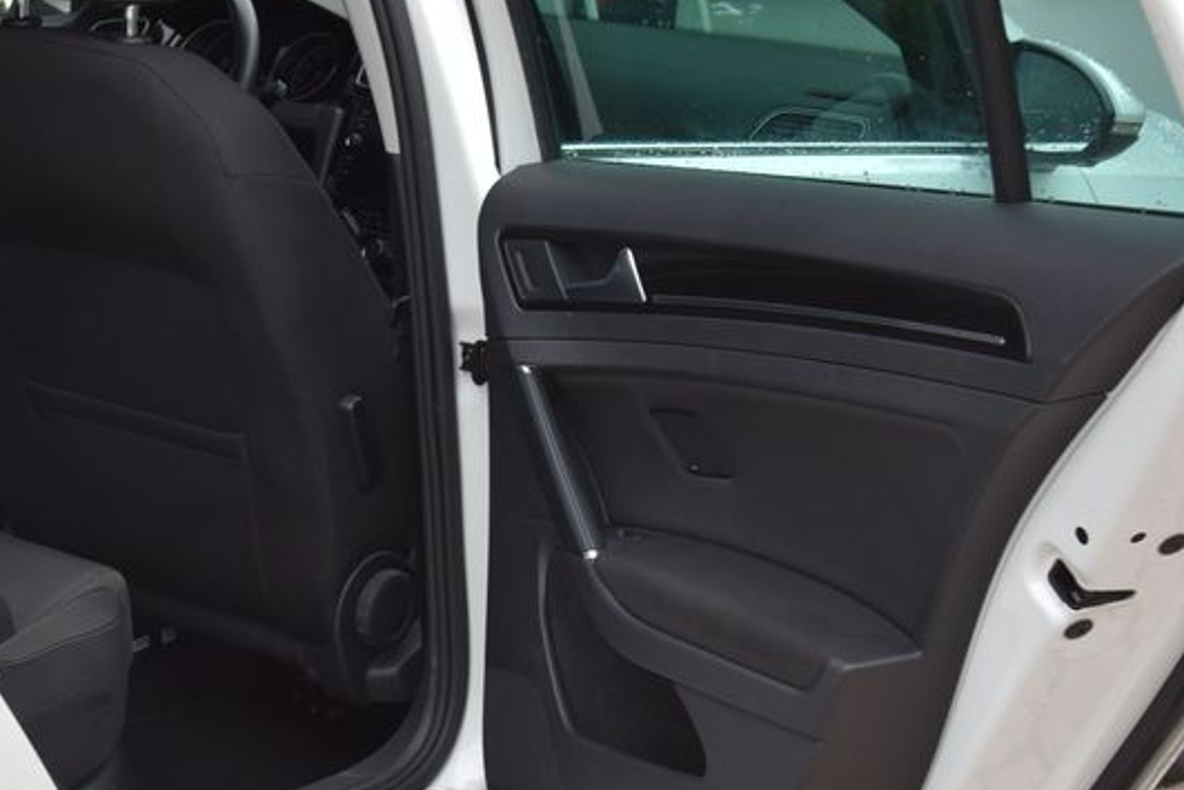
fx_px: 2533
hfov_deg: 25.9
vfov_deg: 17.7
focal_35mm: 77
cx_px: 276
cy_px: 309
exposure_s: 1/160
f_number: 6.3
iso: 500
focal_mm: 40
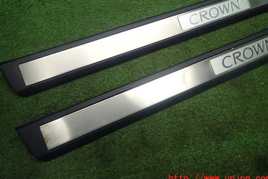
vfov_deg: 47.8
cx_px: 134
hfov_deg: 67.4
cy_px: 80
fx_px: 201
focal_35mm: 27
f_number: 2
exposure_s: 1/60
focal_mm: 4.5
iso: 125
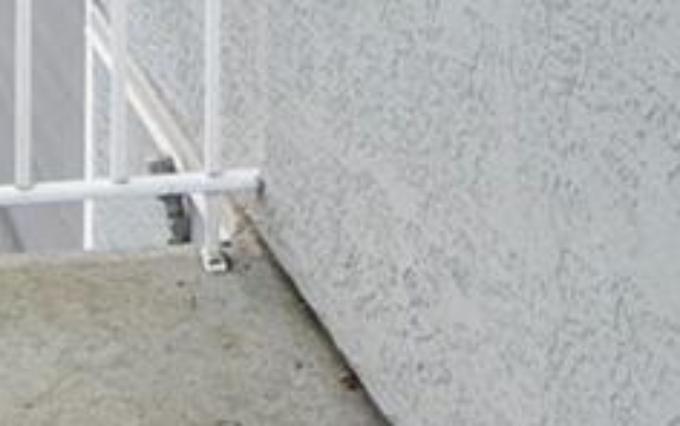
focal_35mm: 145
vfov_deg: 8.0
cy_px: -792
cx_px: 314
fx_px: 2690
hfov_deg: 14.4
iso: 320
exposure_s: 1/60
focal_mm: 14
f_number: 8
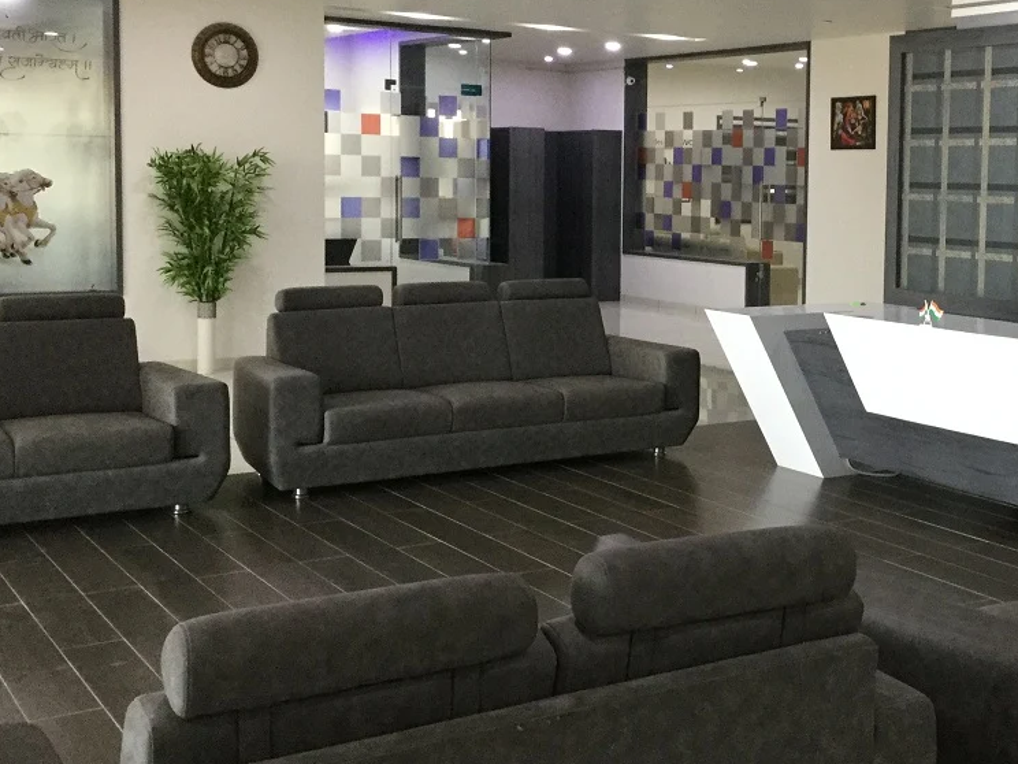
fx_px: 1470
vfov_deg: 29.0
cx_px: 750
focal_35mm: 50
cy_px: 281
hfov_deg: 37.4
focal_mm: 3.3
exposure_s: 1/33
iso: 160
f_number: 2.4
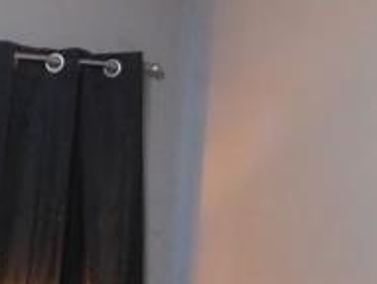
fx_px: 1342
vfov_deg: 11.6
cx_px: -261
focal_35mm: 123
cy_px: 426
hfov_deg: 14.4
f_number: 3
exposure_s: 1/20
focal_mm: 4
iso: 400
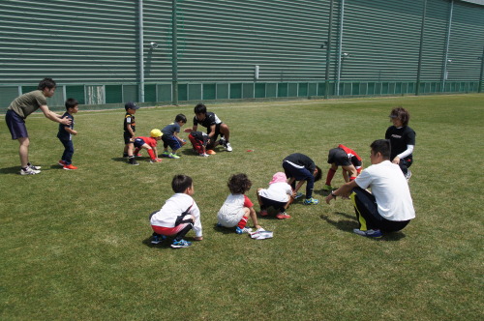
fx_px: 423
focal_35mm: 32
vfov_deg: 41.6
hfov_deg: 59.6
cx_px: 242
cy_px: 160
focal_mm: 21
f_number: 5.6
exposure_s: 1/2500
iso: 400
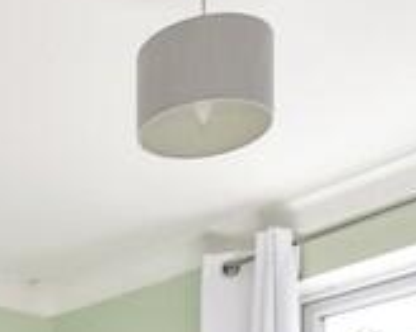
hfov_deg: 18.9
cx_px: -223
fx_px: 1083
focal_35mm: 88
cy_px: 665
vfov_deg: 14.5
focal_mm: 10
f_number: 8
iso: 640
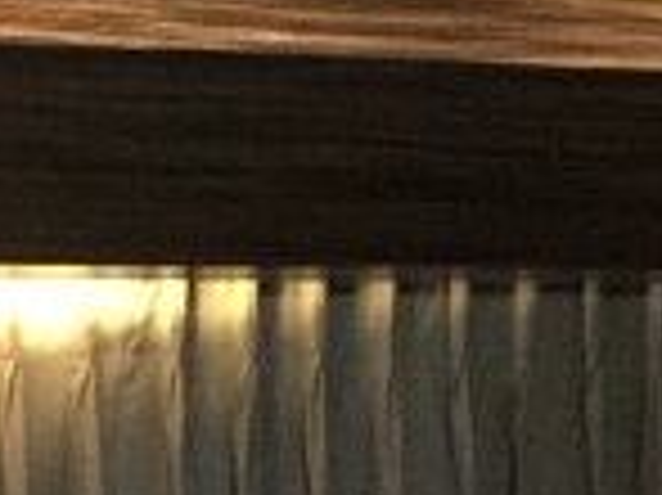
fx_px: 3287
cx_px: -446
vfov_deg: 8.0
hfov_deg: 10.9
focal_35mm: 172
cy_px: 1179
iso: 400
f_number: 2.4
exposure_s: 1/15
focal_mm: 3.3
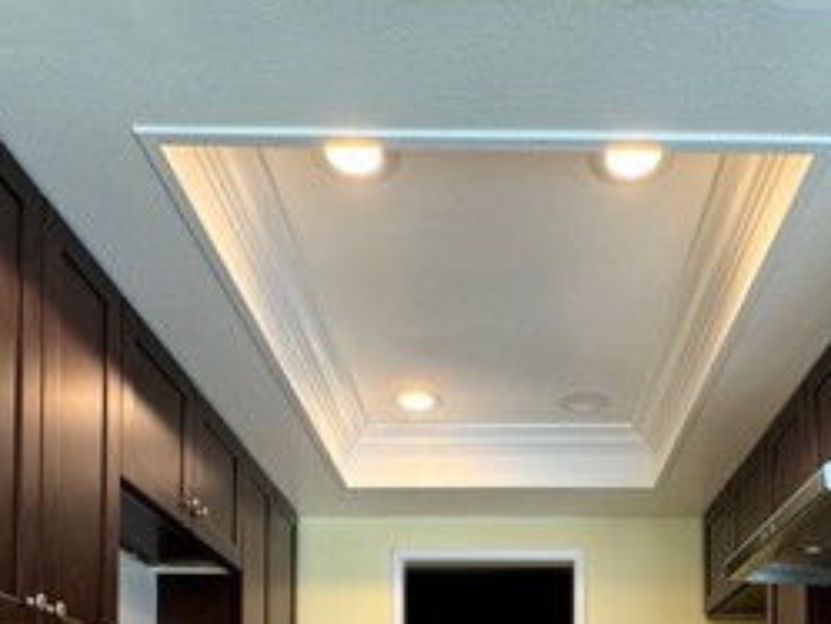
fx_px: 865
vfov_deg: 32.0
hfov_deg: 50.8
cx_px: 521
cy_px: 774
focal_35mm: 36
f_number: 2.2
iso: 160
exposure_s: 1/60
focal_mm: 2.22
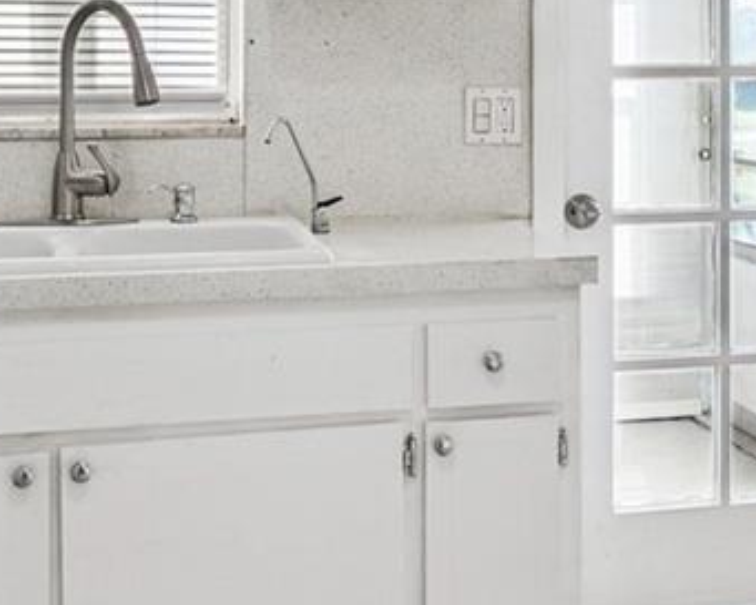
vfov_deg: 22.6
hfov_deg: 28.4
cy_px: 69
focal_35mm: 66
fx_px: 1477
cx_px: 534
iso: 100
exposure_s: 1/80
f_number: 7.1
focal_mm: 10
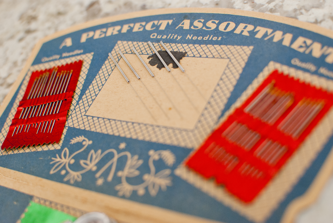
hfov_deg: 37.8
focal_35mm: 52
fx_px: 486
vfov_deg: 25.8
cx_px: 166
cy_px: 112
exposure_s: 1/50
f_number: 4
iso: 640
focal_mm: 35
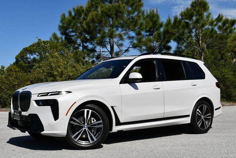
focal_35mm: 48
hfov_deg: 41.1
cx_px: 118
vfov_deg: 28.1
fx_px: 315
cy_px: 79
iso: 100
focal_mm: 24
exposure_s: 1/400
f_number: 10
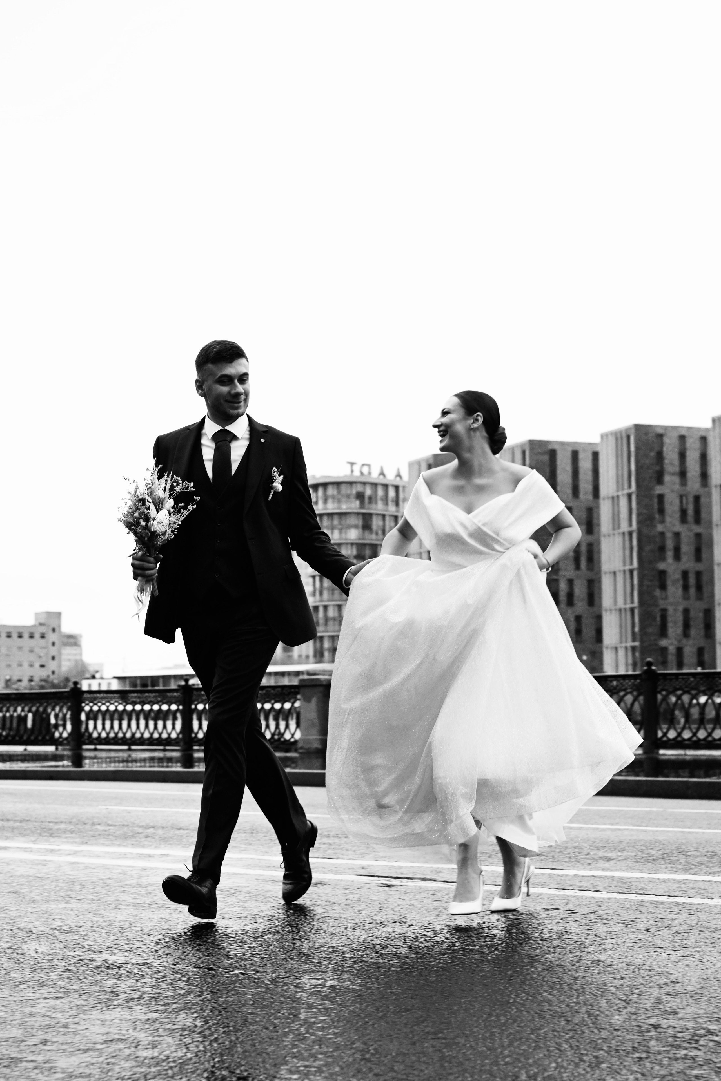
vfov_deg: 32.9
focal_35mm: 61
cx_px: 360
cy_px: 540
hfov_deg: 22.3
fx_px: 1832
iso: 500
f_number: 6.3
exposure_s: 1/200
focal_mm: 61
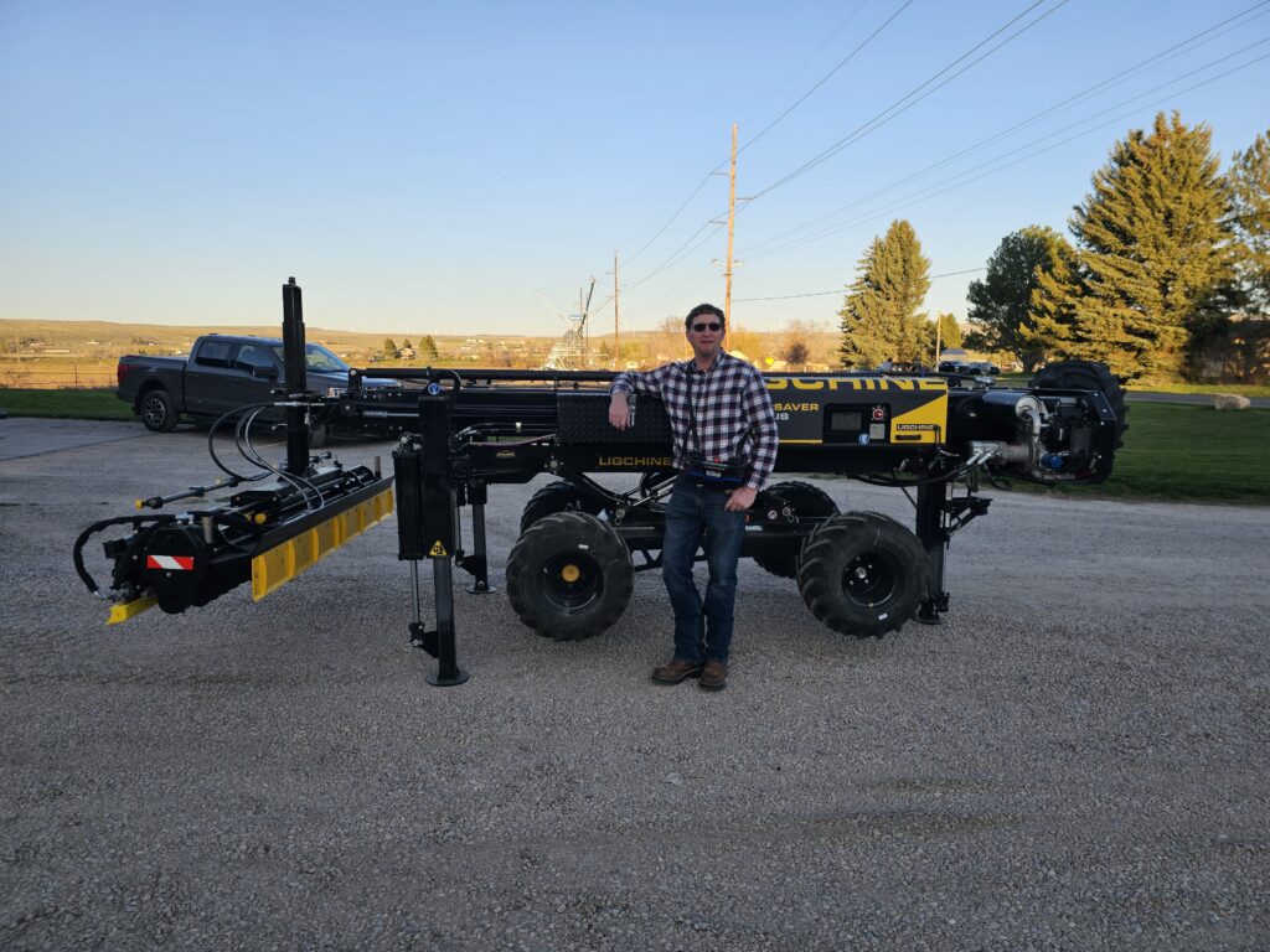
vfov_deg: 58.9
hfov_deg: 73.9
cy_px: 476
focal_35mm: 23
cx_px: 635
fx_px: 844
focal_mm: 6.3
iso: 12
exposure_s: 1/180
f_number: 1.7
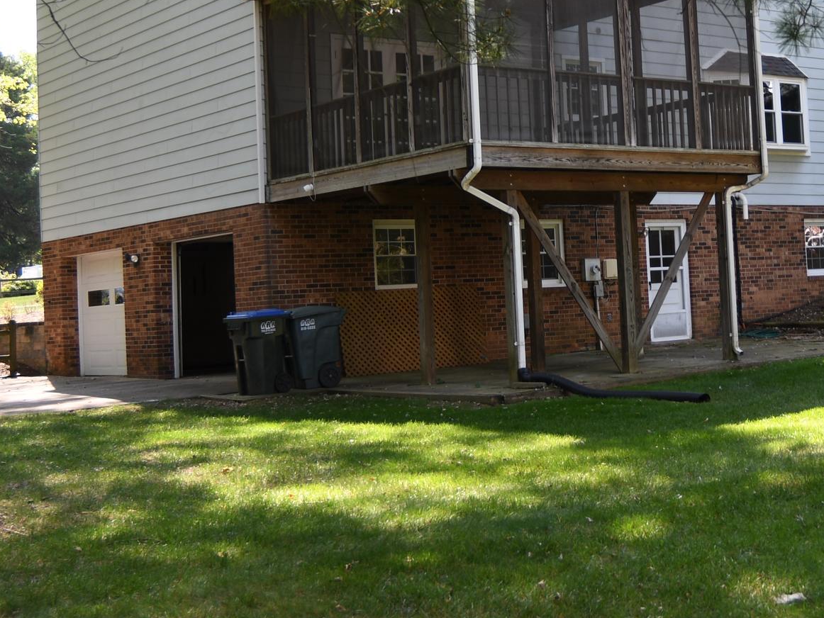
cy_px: 207
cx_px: 692
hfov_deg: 30.7
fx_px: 1452
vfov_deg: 23.9
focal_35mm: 61
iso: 100
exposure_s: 1/100
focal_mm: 18
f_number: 4
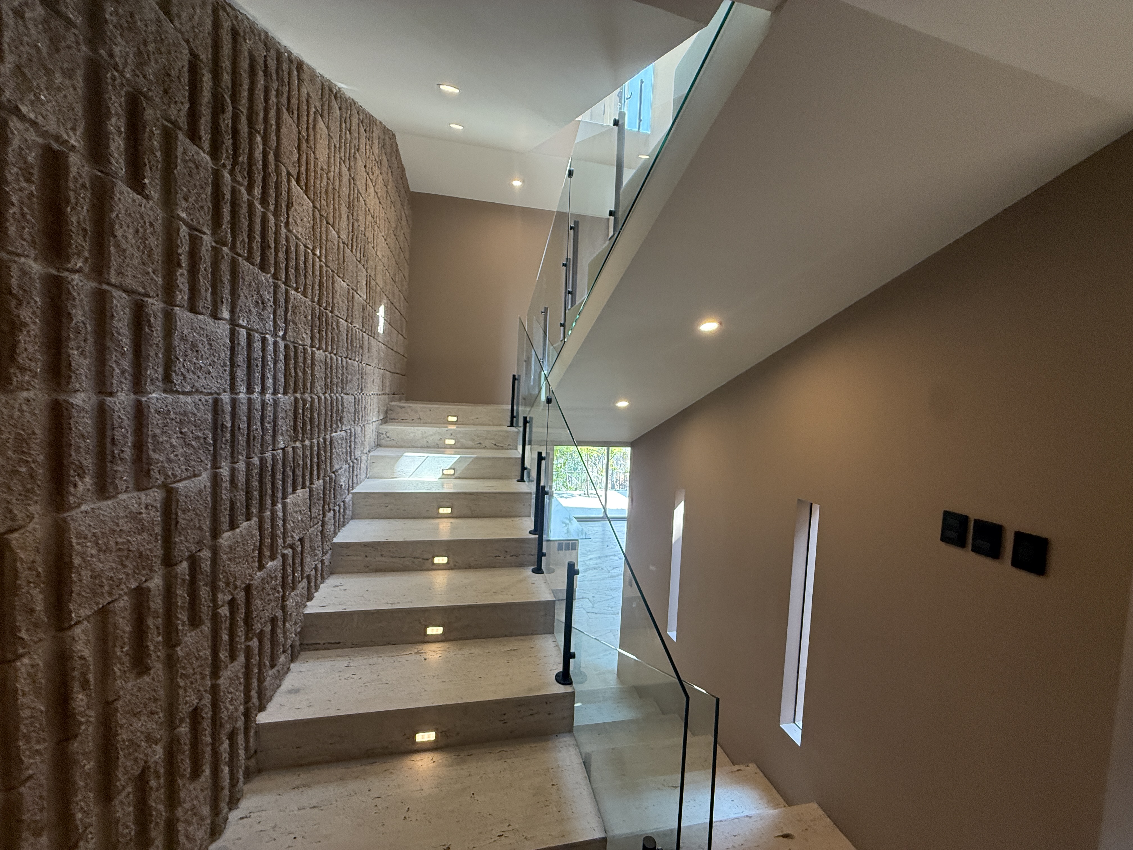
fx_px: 458
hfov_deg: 102.1
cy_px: 425
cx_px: 566
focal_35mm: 14
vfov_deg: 85.7
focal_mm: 2.22
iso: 200
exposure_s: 1/120
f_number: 2.2
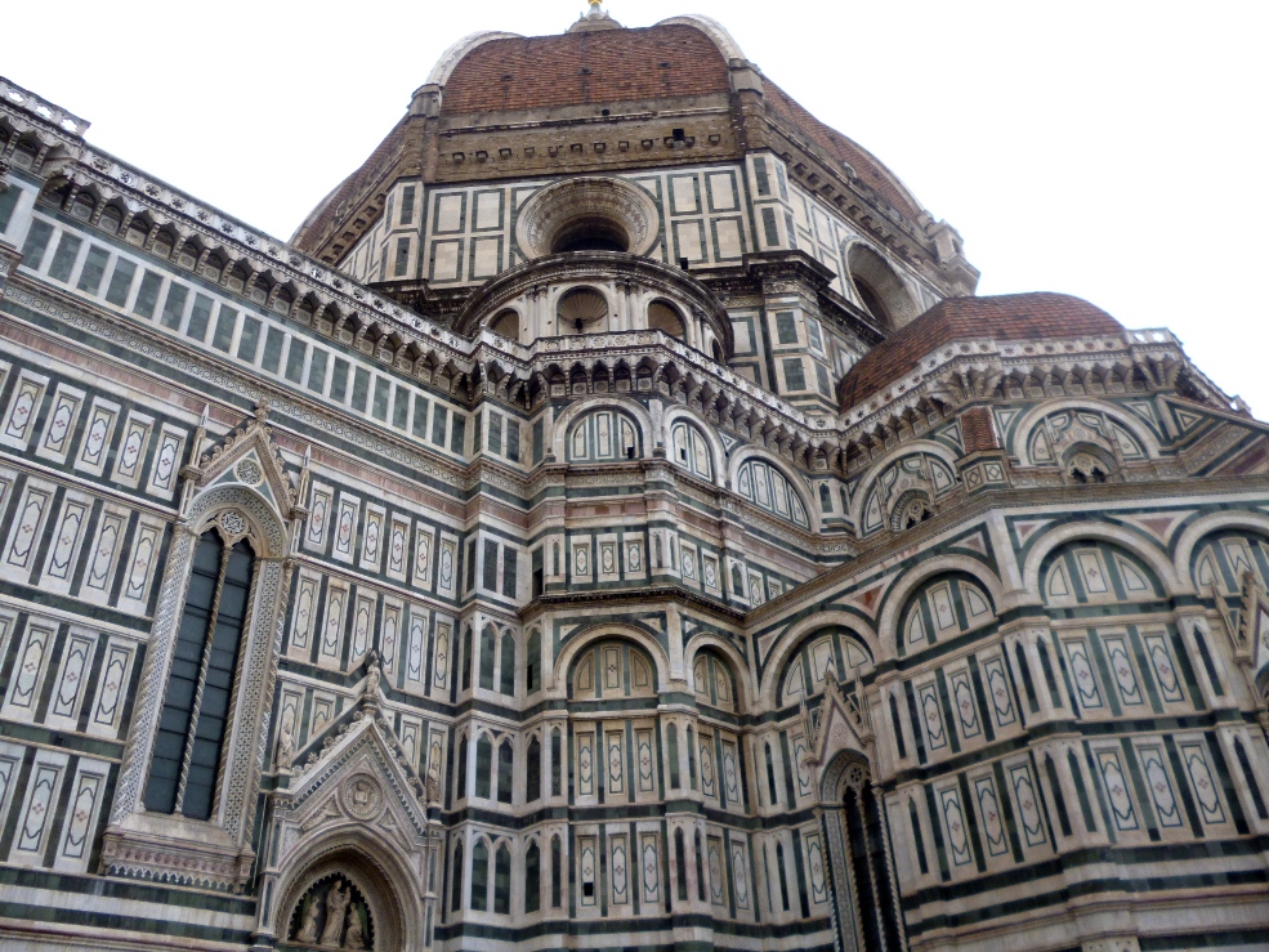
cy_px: 476
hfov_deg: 63.4
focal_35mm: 28
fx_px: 1027
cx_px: 634
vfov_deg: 49.8
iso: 100
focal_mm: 5
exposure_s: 1/60
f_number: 3.1
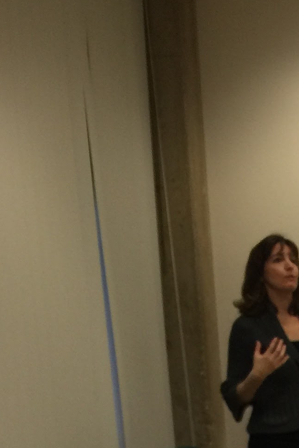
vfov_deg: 18.4
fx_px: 1271
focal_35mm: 102
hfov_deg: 12.2
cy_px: 612
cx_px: 553
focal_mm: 4.15
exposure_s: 1/15
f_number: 2.2
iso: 32
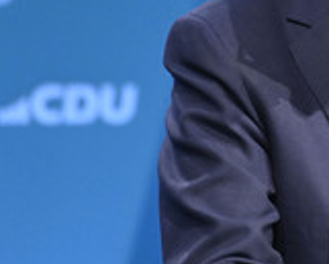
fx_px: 12822
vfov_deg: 1.2
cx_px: 406
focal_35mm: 1316
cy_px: 25
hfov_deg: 1.5
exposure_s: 1/500
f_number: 5.6
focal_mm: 500
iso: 8000
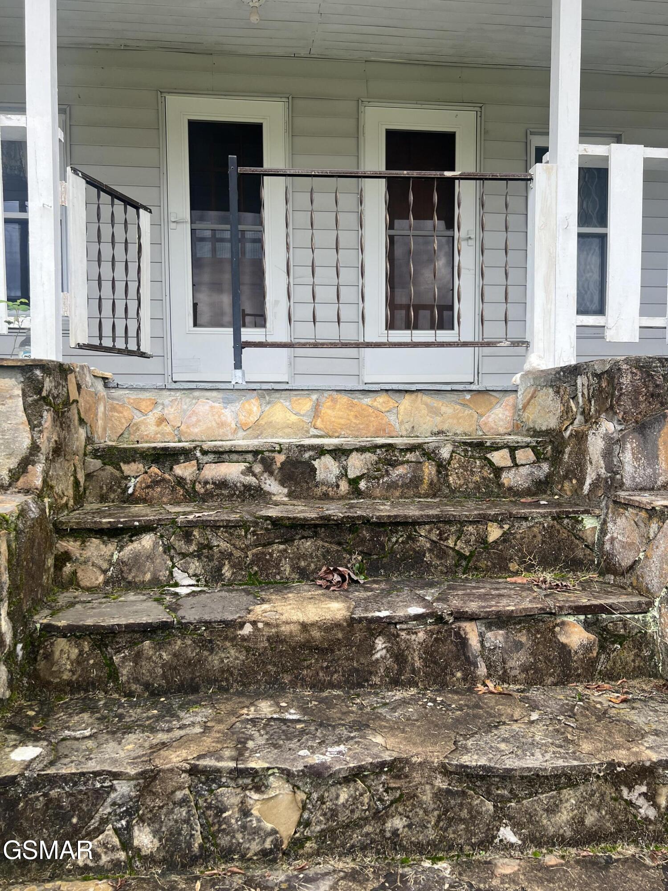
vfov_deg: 67.3
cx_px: 334
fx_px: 669
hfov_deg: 53.1
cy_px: 446
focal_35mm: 26
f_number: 1.5
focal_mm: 5.7
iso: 50
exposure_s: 1/533
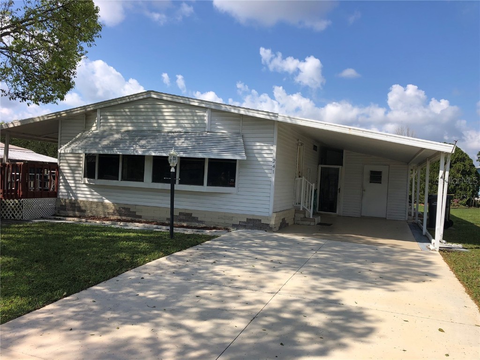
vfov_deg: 49.7
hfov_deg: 63.4
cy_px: 180
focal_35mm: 28
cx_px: 240
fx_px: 388
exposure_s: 1/2114
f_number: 1.8
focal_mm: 4
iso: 20
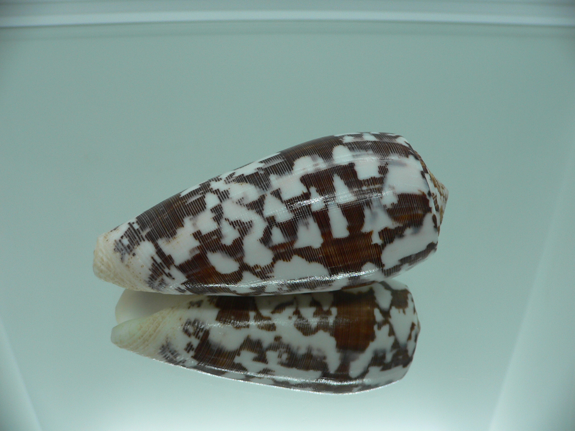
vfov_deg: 40.7
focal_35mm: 35
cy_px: 216
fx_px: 581
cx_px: 288
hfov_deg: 52.6
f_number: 2.8
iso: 80
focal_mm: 4.6
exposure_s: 1/80
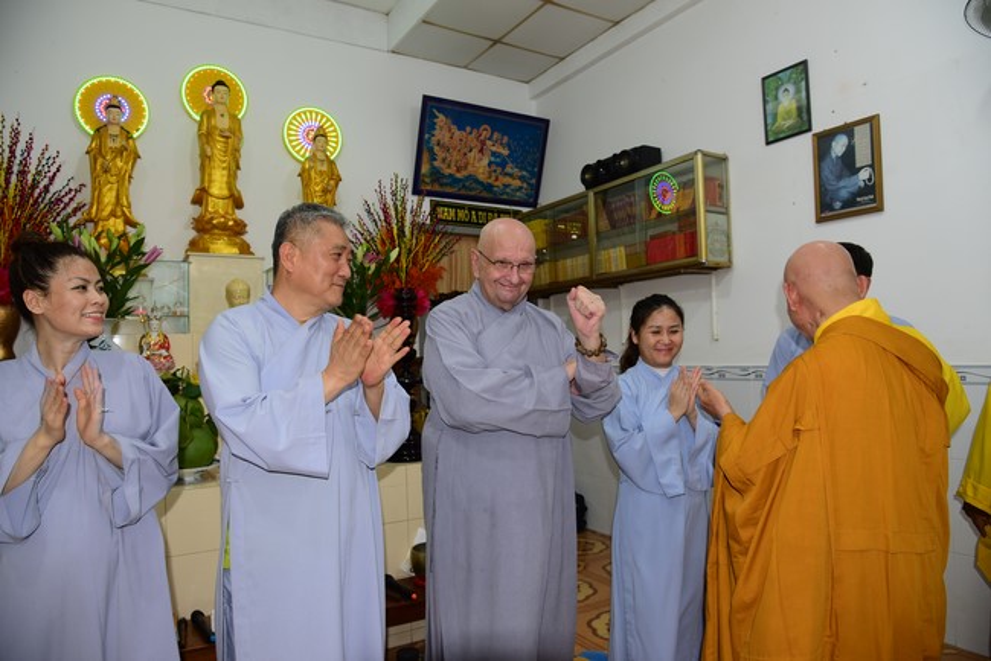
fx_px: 661
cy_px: 330
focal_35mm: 24
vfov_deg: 53.2
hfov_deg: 73.7
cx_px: 496
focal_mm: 24
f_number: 5
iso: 400
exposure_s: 1/60
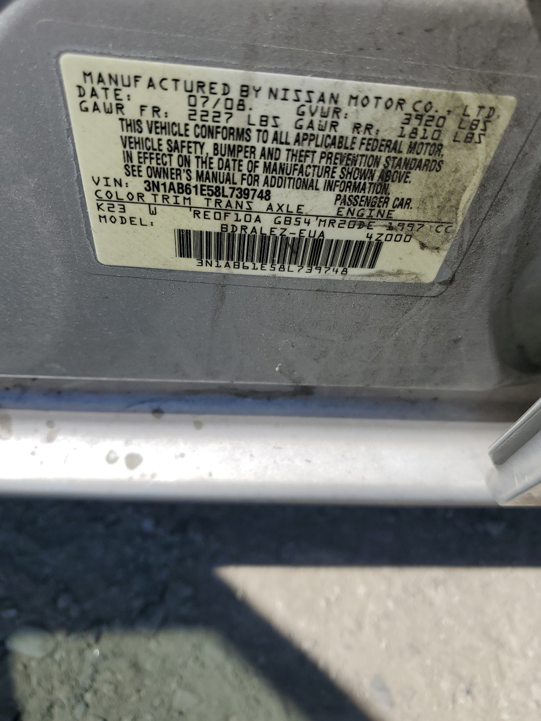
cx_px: 273
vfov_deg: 63.4
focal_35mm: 28
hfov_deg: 49.7
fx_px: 583
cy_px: 349
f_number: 1.5
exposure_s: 1/3333
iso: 50
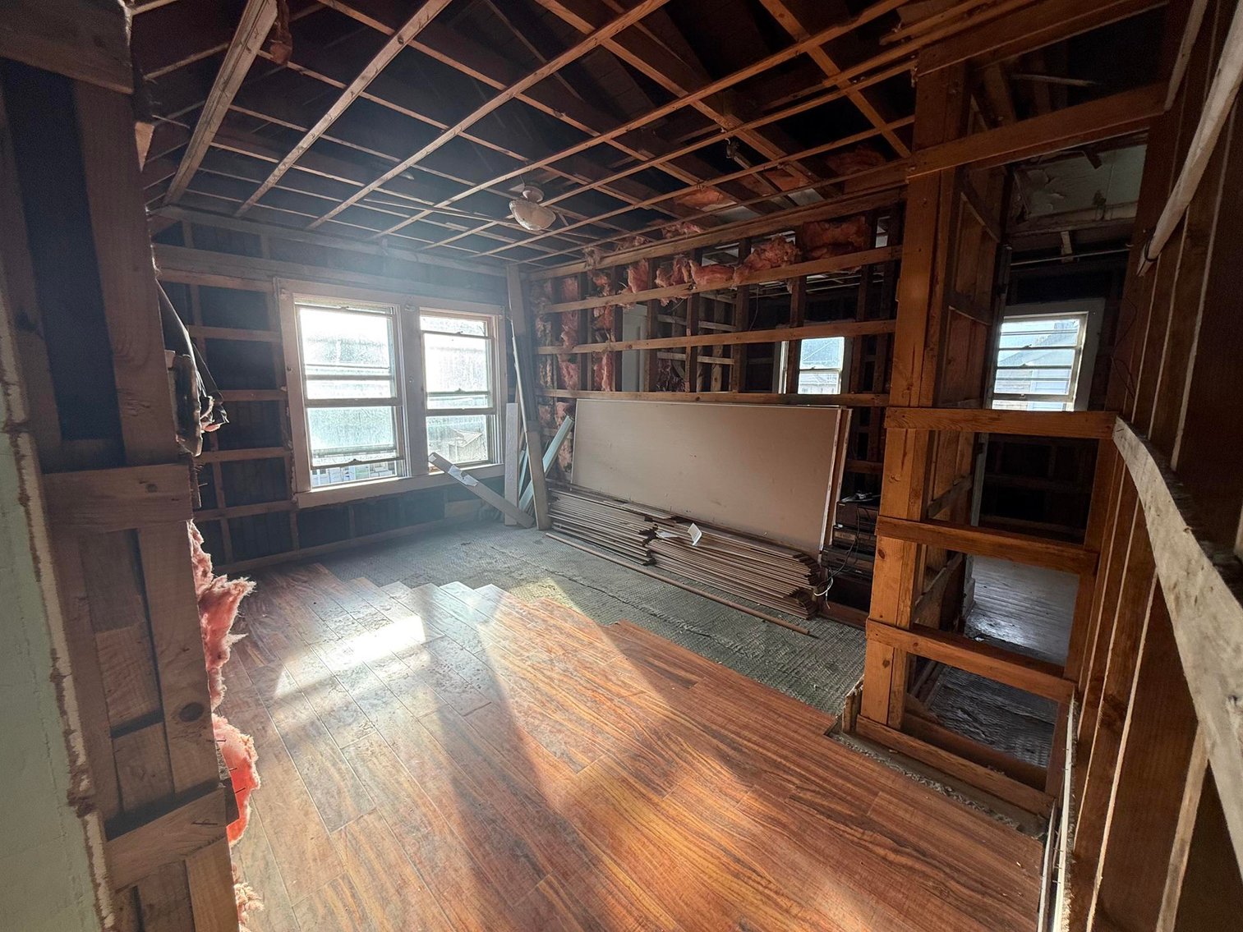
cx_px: 622
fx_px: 503
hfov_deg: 102.1
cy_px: 466
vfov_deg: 85.7
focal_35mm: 14
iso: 64
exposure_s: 1/99
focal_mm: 2.22
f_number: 2.2
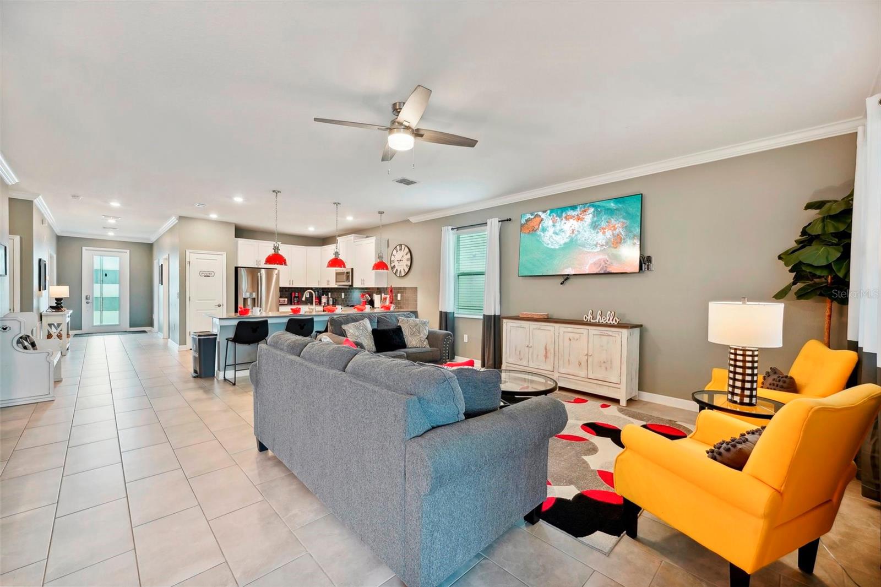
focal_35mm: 14
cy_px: 294
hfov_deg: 104.3
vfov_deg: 81.2
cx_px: 440
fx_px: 343
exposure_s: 1/8
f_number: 8
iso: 400
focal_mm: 14
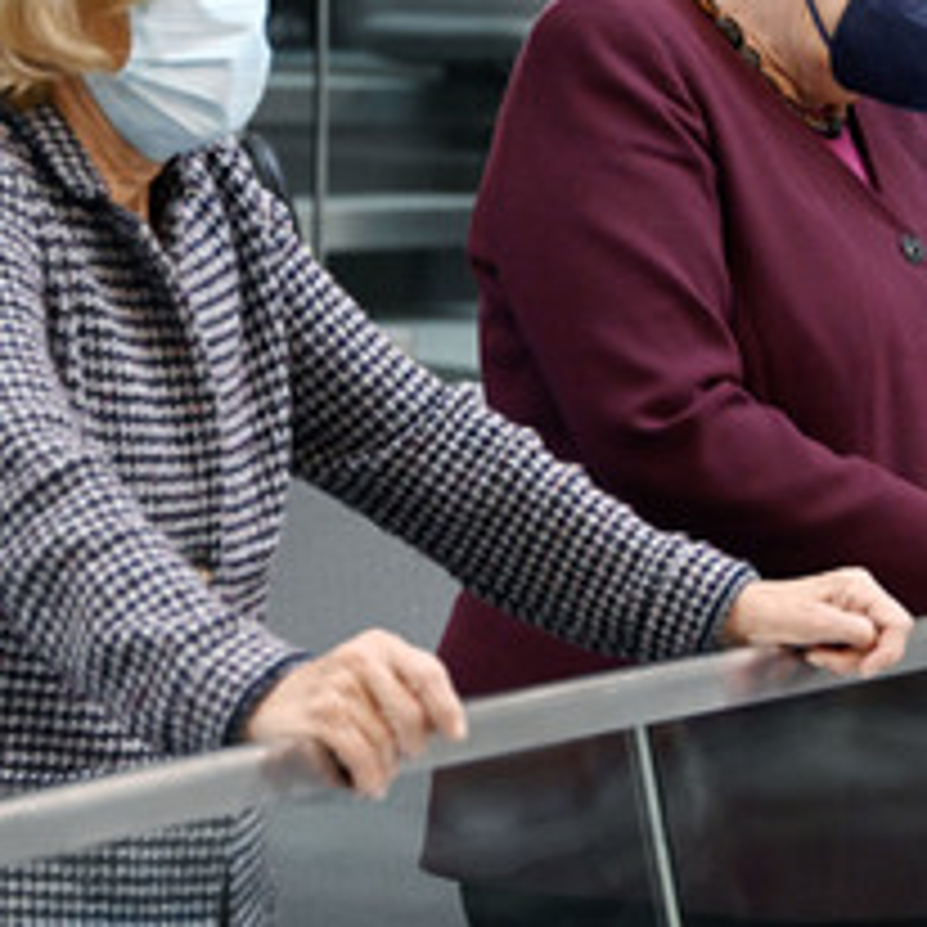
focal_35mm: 251
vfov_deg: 7.0
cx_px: 839
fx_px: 7605
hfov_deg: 7.0
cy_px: 346
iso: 8000
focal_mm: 135
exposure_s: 1/125
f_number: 5.6
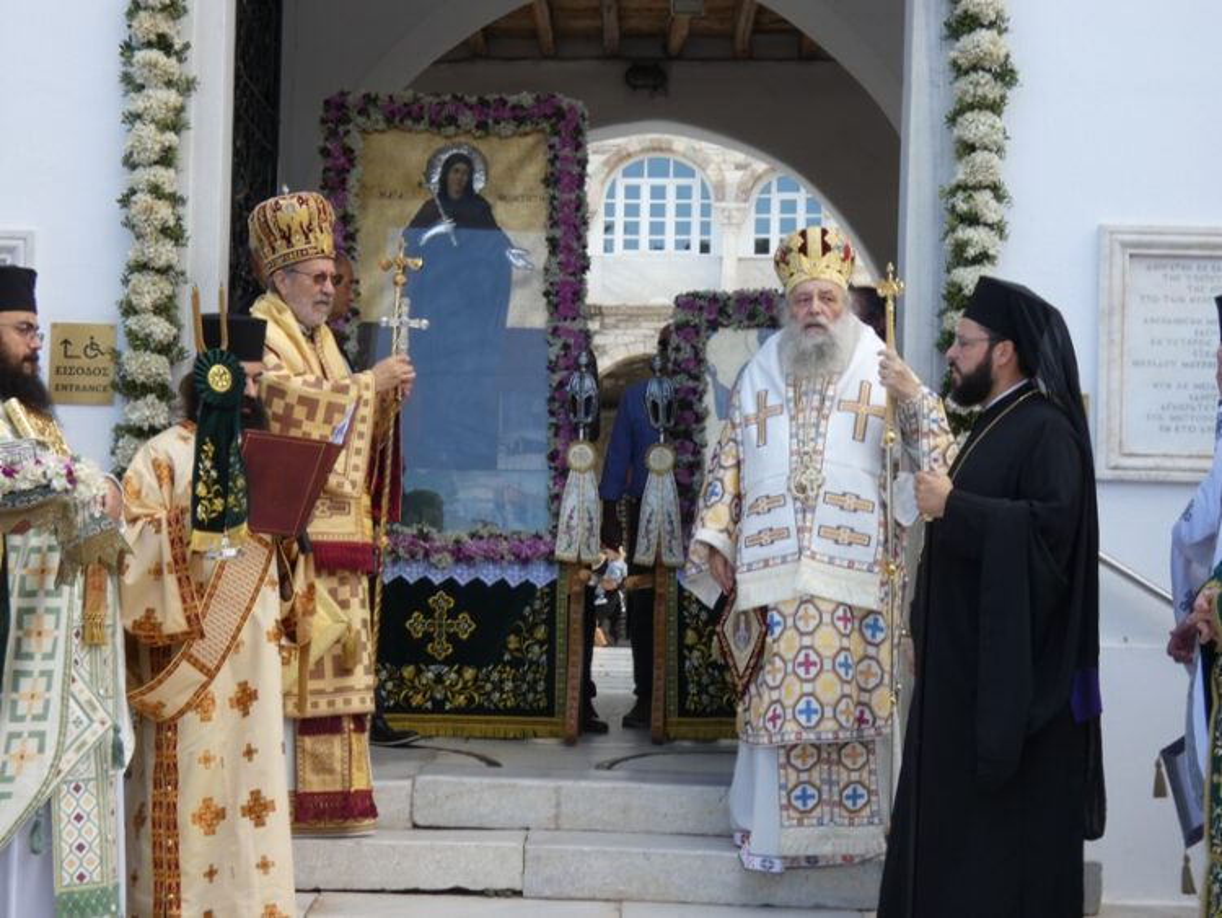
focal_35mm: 66
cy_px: 459
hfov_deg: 29.4
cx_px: 611
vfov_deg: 22.3
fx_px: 2331
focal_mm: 11.9
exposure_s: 1/125
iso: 80
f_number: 4.2
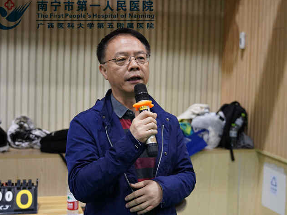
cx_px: 153
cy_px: 107
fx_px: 547
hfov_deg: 29.4
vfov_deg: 22.3
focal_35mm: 66
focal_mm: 60
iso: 3200
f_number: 4
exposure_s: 1/80
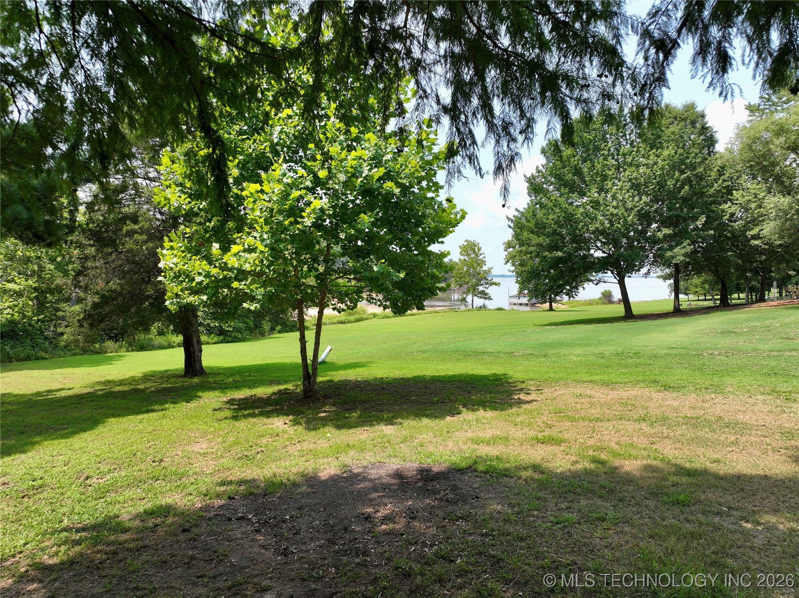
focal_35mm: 24
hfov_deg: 71.6
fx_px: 554
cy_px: 299
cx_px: 400
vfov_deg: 56.8
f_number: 2.8
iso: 130
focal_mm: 12.29
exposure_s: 1/1250
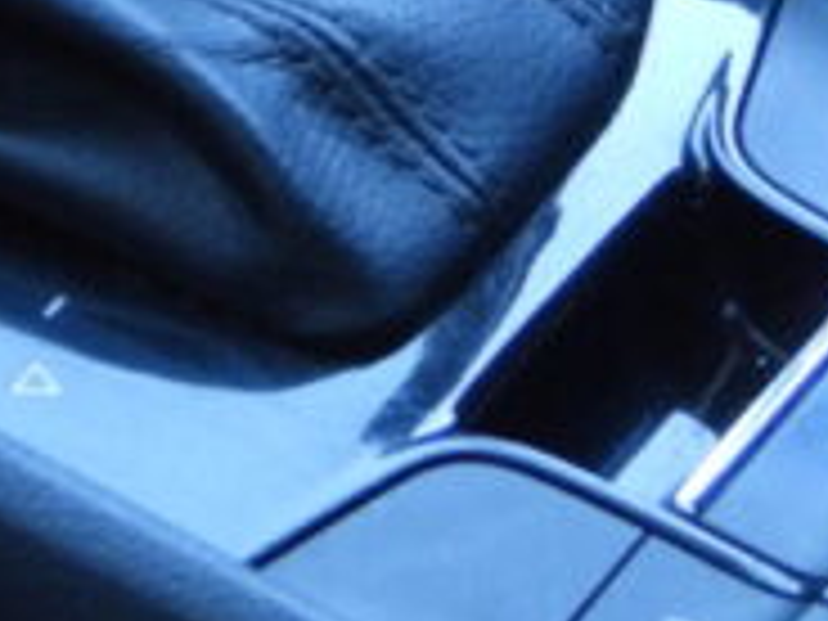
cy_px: -324
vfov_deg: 3.6
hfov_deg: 4.9
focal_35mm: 407
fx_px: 9735
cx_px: 45
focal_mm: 18.9
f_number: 4
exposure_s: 1/40
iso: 400
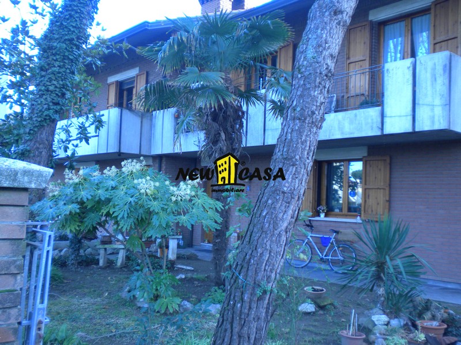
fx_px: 466
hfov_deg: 52.6
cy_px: 172
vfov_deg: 40.7
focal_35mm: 35
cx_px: 230
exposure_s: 1/61.5
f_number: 3.1
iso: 172
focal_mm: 6.3
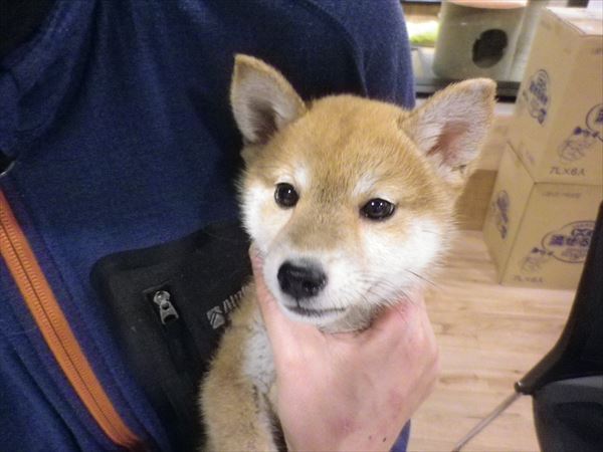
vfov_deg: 49.7
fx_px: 488
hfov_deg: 63.4
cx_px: 302
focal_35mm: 28
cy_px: 226
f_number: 3.2
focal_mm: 5
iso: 800
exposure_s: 1/40
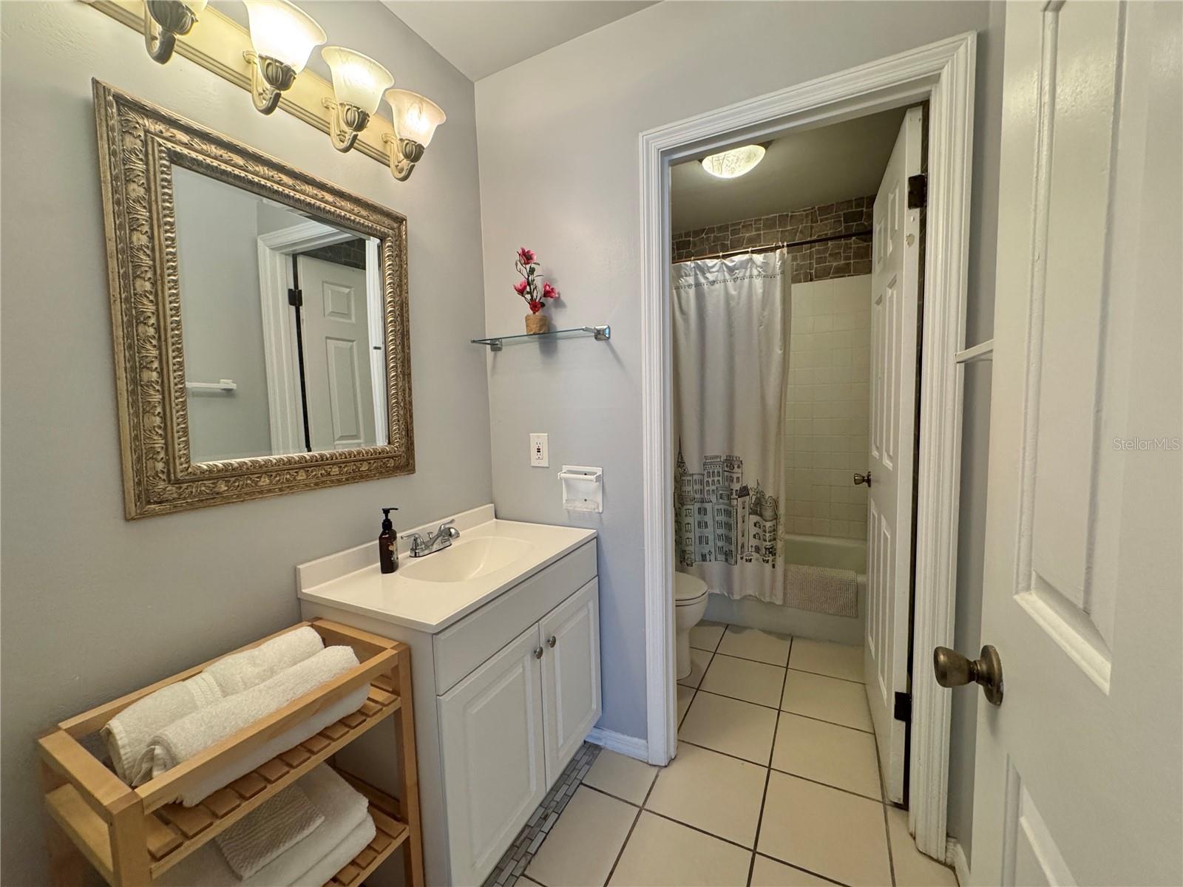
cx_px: 592
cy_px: 444
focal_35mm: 14
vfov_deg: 85.7
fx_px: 478
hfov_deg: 102.1
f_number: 2.2
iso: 320
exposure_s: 1/120
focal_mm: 2.22
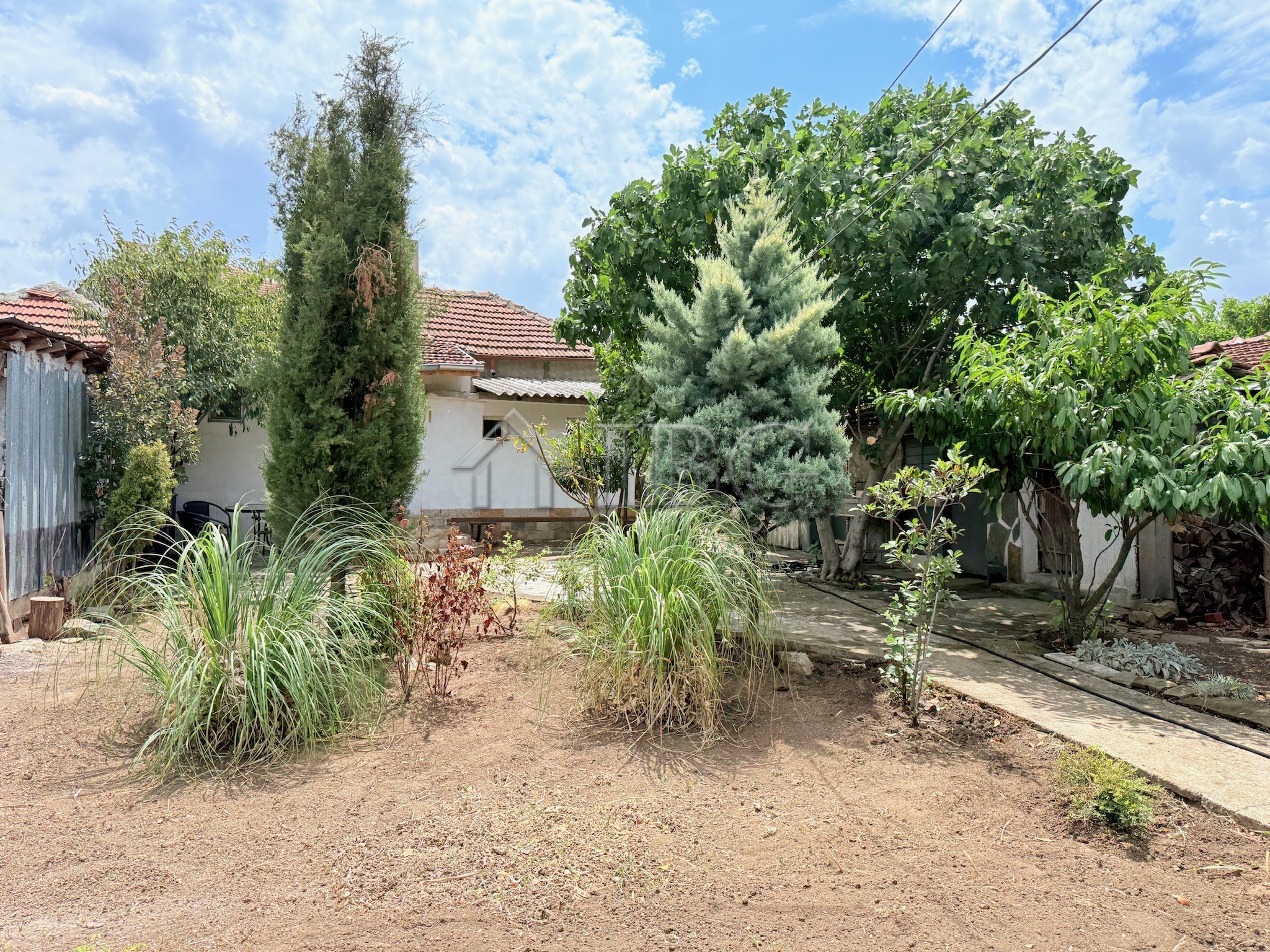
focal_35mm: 24
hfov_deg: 71.6
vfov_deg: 56.8
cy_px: 476
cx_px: 635
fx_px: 881
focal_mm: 6.76
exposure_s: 1/4975
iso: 100
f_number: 1.78
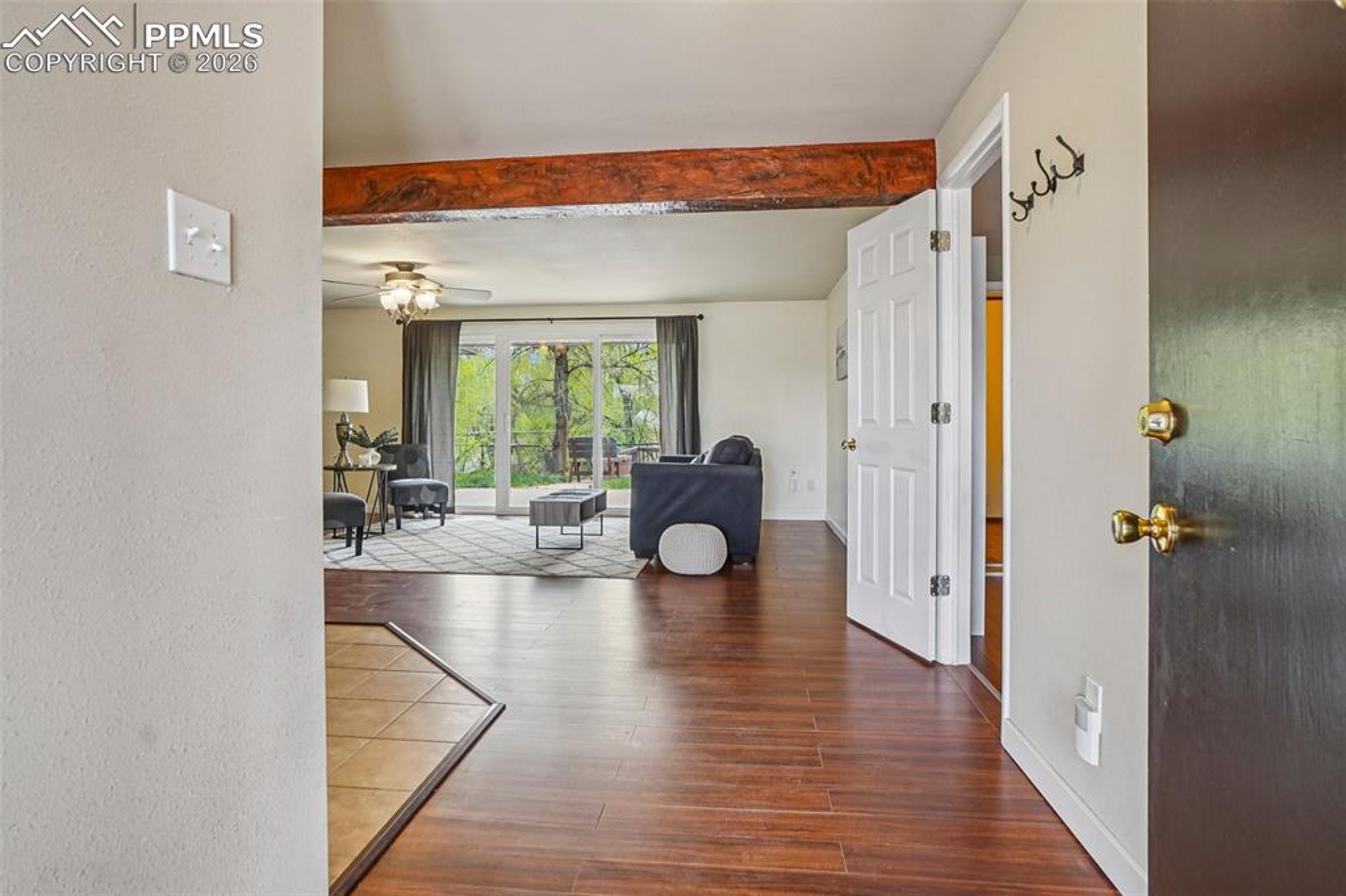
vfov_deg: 67.3
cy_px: 448
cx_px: 673
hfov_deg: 90.0
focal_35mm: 18
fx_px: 673
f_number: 8
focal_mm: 12
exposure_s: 1/20
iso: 400
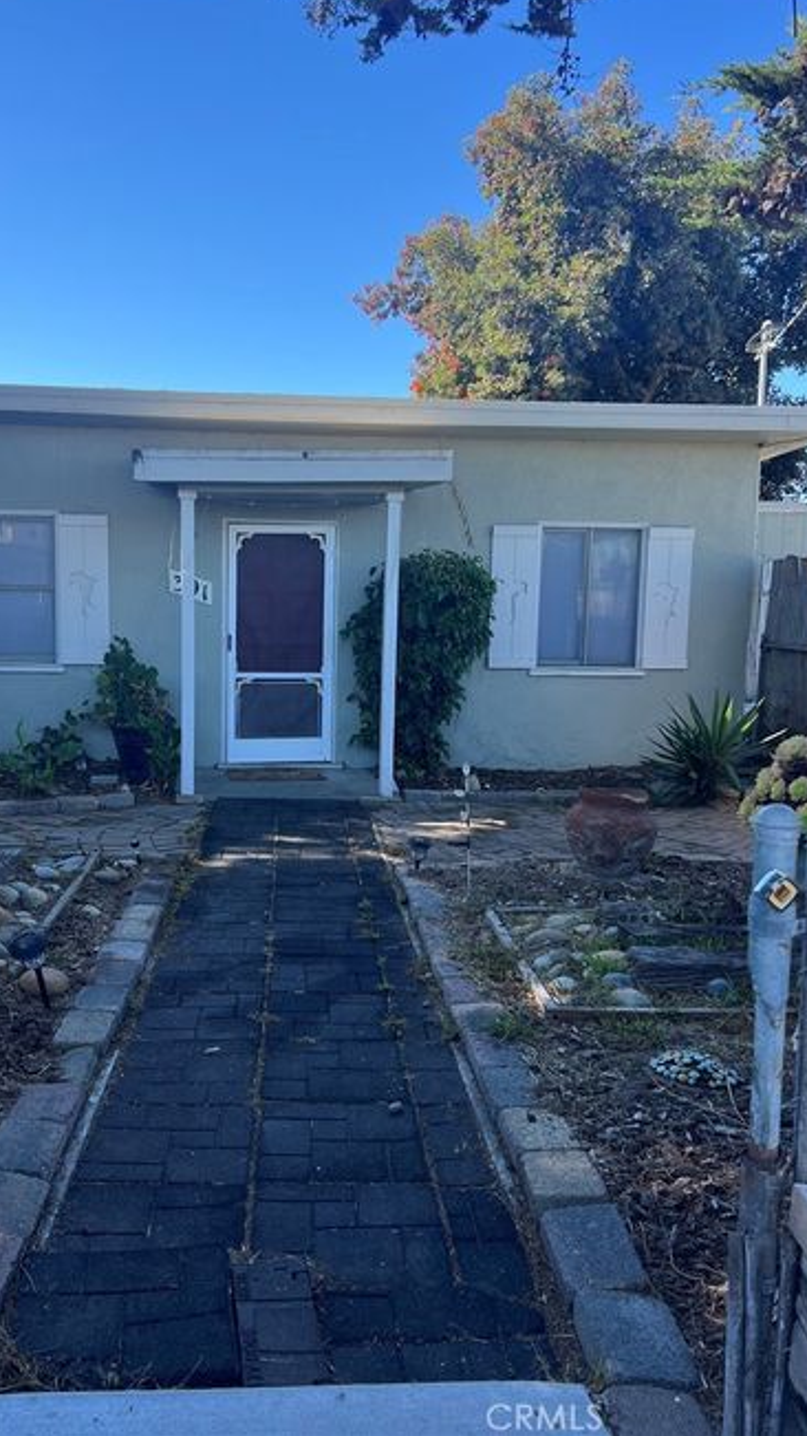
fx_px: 1104
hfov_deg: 40.0
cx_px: 322
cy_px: 703
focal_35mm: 29
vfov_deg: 66.1
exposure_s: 1/873
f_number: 1.5
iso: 50
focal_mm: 5.7
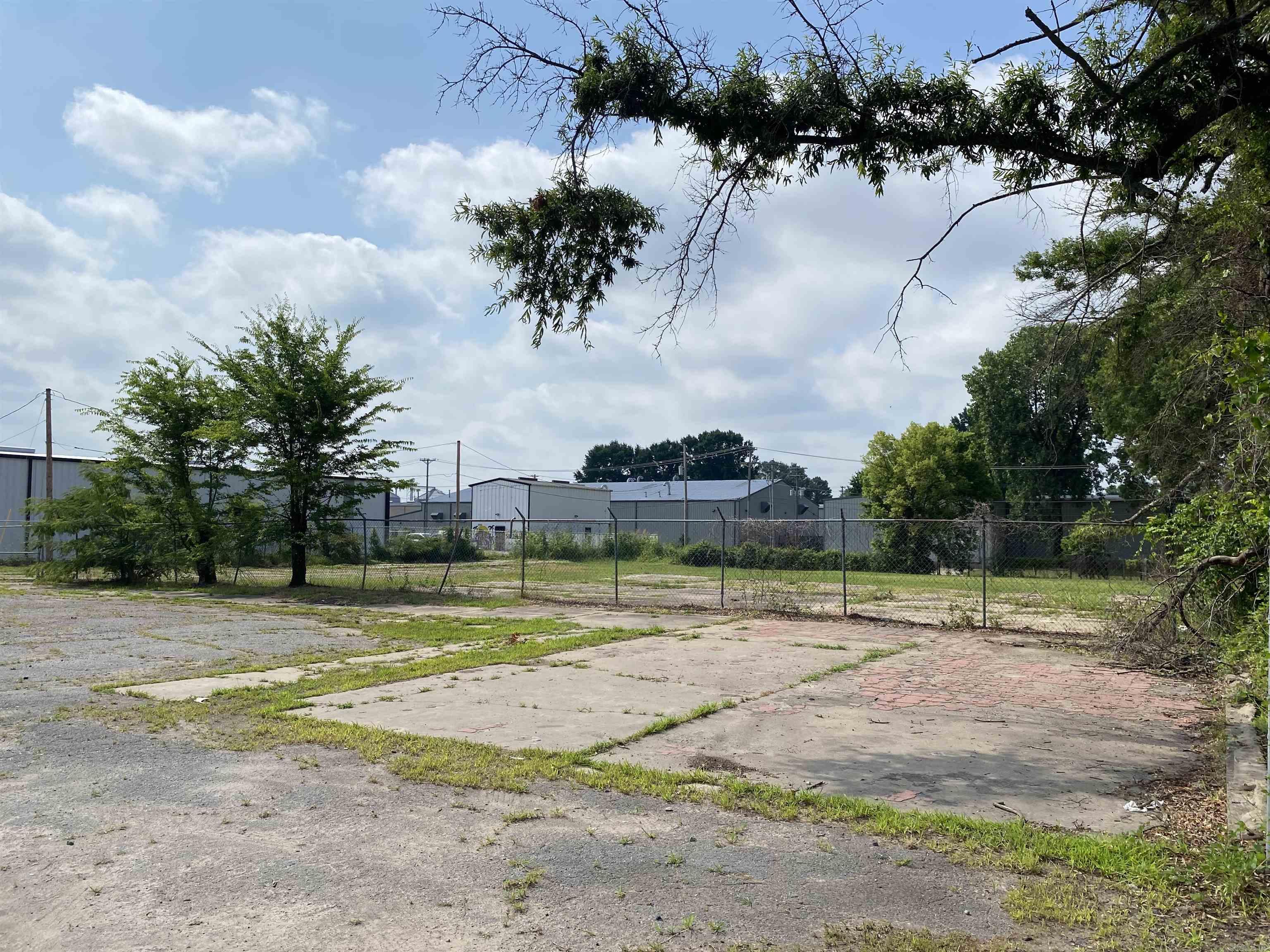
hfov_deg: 67.3
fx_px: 954
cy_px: 476
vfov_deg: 53.1
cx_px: 635
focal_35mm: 26
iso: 32
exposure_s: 1/5747
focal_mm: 4.25
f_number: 1.8
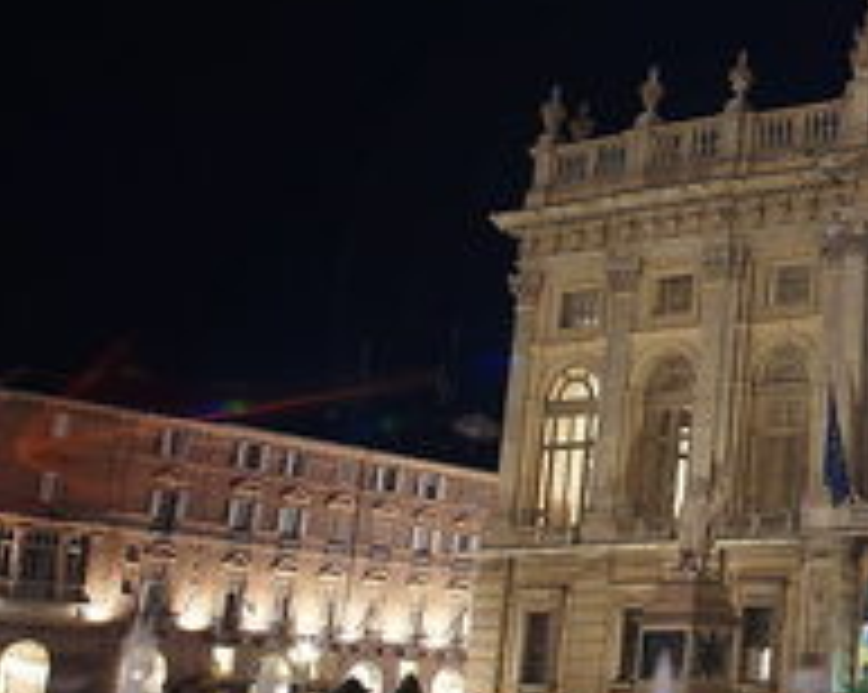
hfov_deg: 20.8
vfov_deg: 20.1
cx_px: 1345
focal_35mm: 76
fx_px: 1950
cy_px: 220
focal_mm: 26
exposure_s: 1
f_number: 8
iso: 400
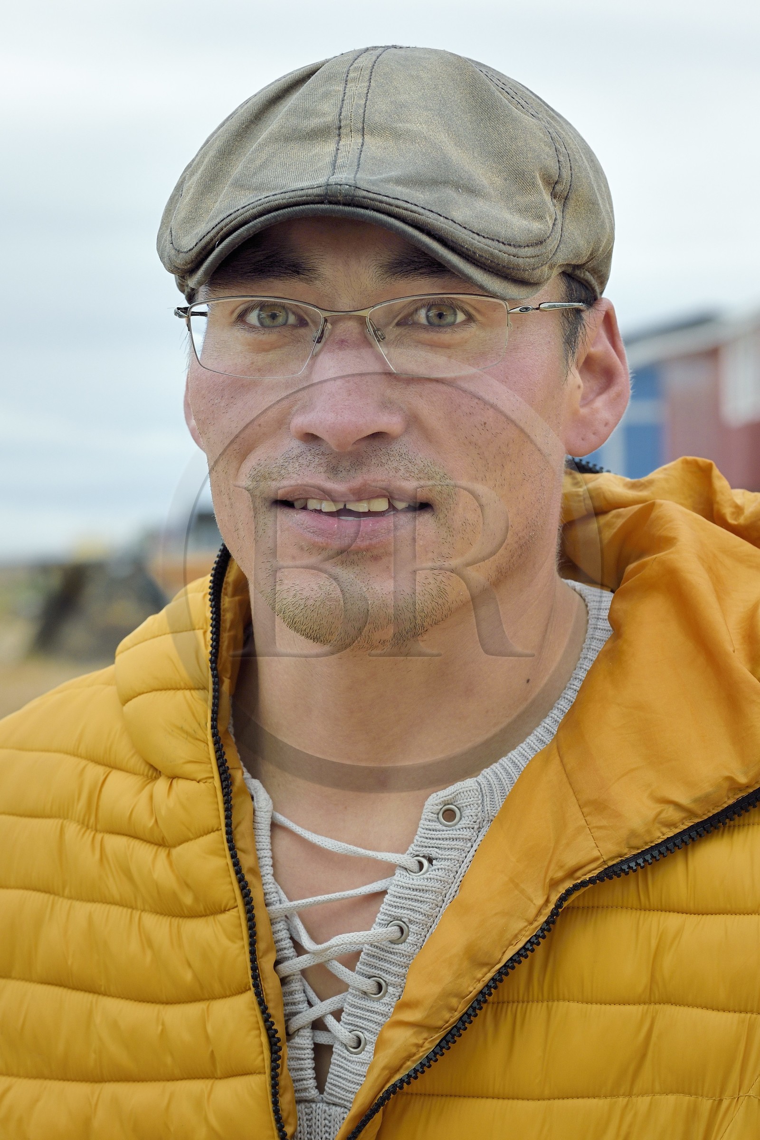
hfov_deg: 13.0
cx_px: 380
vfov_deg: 19.5
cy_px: 570
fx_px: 3325
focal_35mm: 105
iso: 400
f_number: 10
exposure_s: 1/200
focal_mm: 105
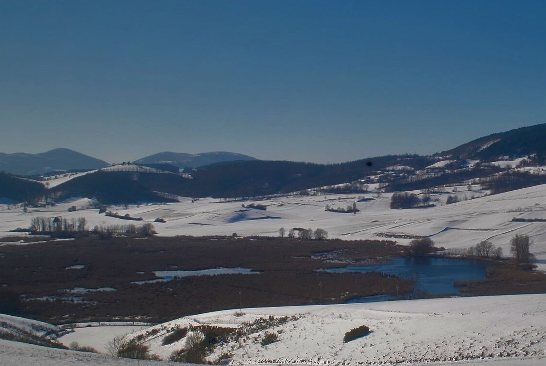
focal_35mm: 70
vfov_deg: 19.5
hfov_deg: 28.4
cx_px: 407
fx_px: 1063
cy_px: 161
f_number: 9
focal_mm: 22
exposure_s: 1/320
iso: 100
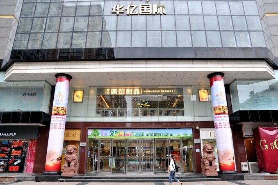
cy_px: 92
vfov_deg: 28.0
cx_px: 139
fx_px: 370
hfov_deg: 41.2
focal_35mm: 48
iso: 200
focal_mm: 32
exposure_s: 1/125
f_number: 5.6
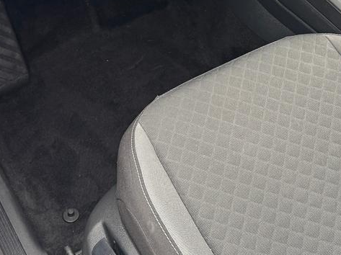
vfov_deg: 21.4
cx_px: 212
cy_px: -29
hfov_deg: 29.7
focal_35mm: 65
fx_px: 640
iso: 200
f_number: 1.78
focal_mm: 6.76
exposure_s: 1/113
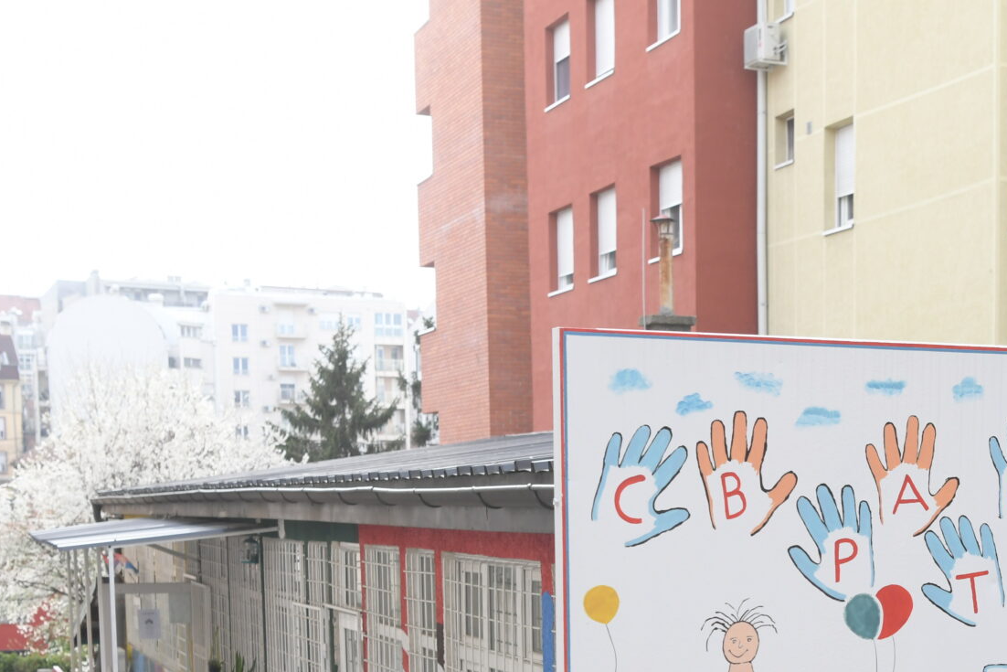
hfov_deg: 27.2
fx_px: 2014
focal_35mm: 72
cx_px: 885
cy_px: 751
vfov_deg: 18.2
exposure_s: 1/400
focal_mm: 31
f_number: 5
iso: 500
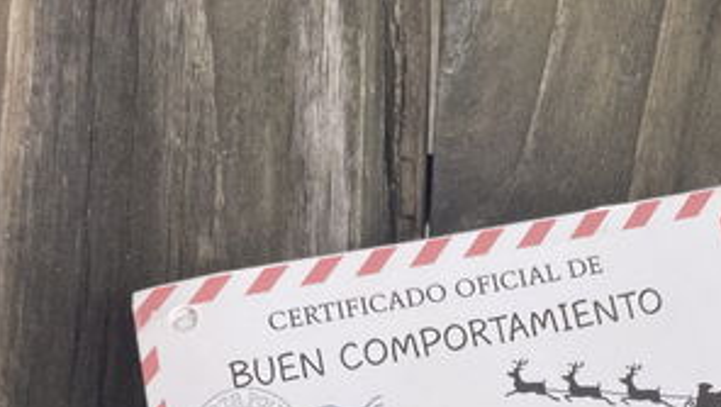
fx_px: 976
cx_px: 477
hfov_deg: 40.1
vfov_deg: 20.8
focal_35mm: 51
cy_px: 567
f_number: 1.6
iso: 32
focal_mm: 4.2
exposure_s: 1/801
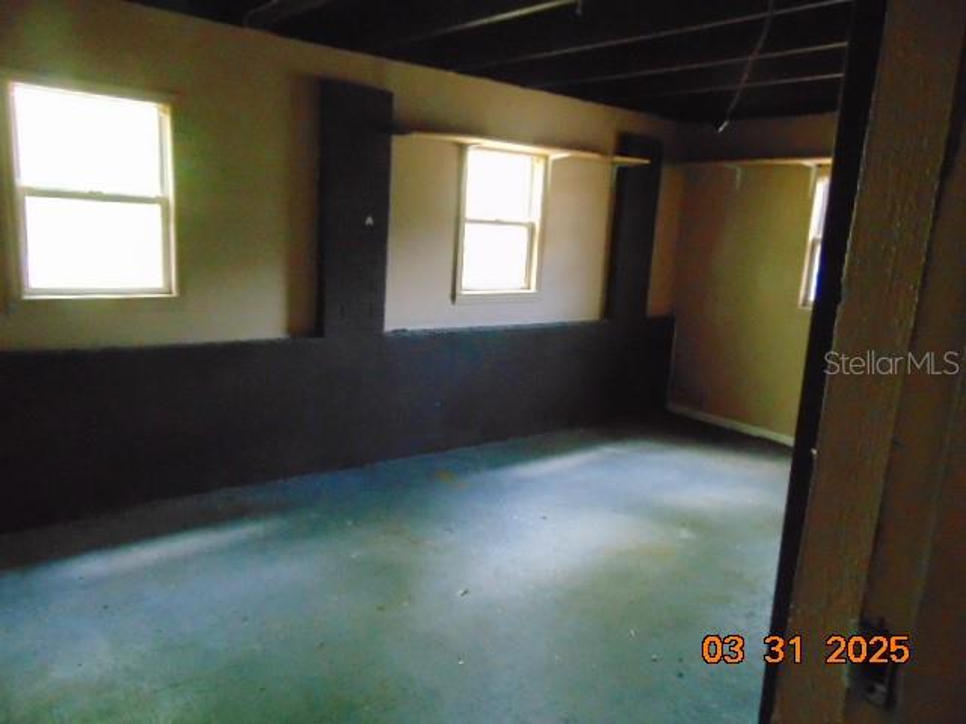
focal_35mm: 25
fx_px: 698
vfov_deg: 54.9
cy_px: 362
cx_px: 483
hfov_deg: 69.4
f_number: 3
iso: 800
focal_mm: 4.5
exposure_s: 1/25
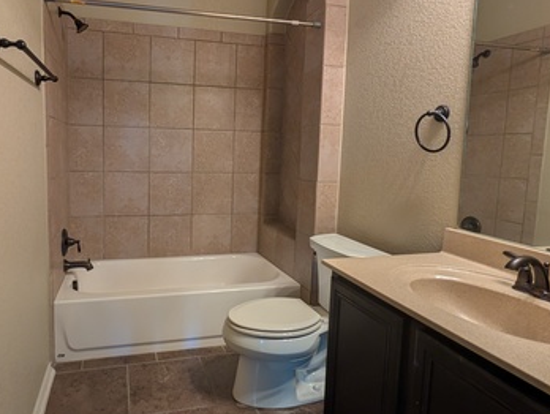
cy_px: 183
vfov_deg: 61.0
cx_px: 205
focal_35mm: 22
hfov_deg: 75.0
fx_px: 350
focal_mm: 2.02
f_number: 1.7
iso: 88
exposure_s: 1/24
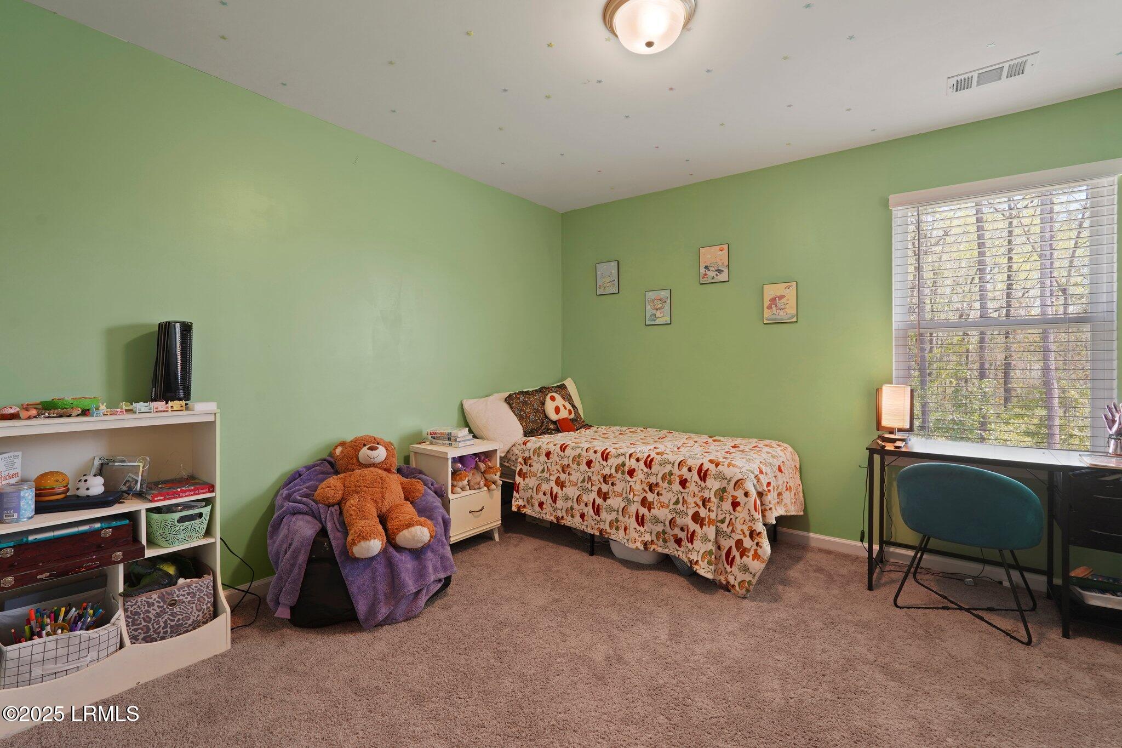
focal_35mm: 16
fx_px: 499
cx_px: 561
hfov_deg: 96.7
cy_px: 374
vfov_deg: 73.7
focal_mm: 16
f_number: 9
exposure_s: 1/2
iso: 320
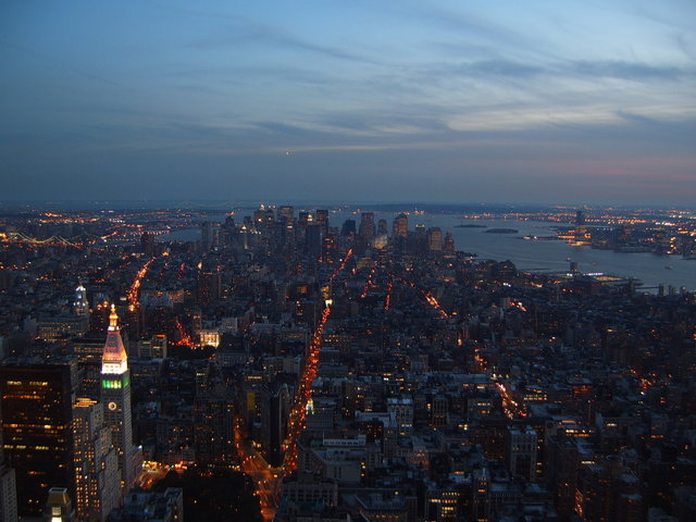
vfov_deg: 38.7
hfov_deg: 50.1
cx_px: 348
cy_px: 261
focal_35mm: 37
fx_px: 744
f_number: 2.9
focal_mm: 6.2
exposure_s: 1/3
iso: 50
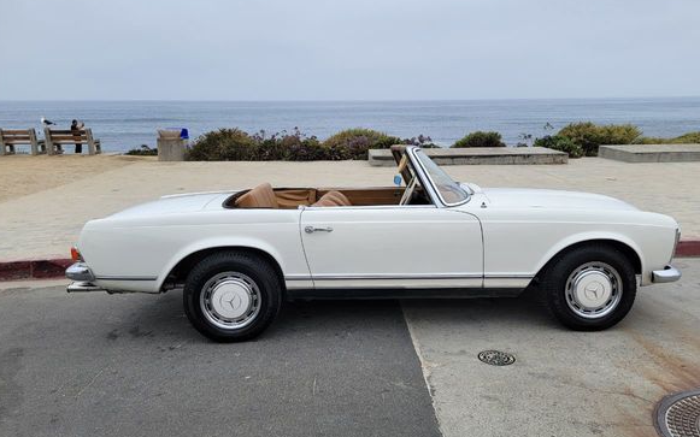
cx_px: 373
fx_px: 534
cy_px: 213
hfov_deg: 66.4
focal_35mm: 28
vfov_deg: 44.5
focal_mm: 6.7
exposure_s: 1/1163
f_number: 1.8
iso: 16
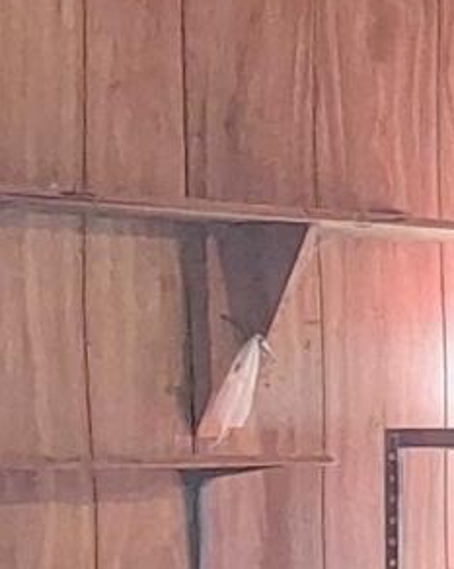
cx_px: 2453
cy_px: 737
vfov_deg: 8.3
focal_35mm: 231
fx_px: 3886
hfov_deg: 5.0
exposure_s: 1/24
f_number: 1.8
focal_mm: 5.54
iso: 320
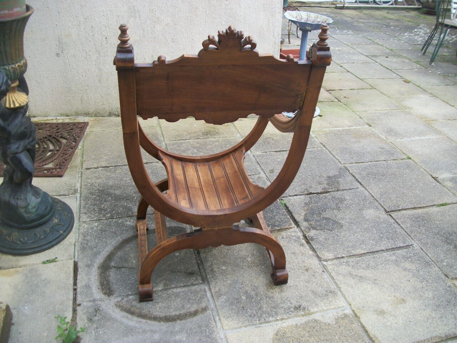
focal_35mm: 32
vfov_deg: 44.2
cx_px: 228
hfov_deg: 56.8
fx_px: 422
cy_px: 172
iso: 80
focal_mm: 5.7
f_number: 2.9
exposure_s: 1/80
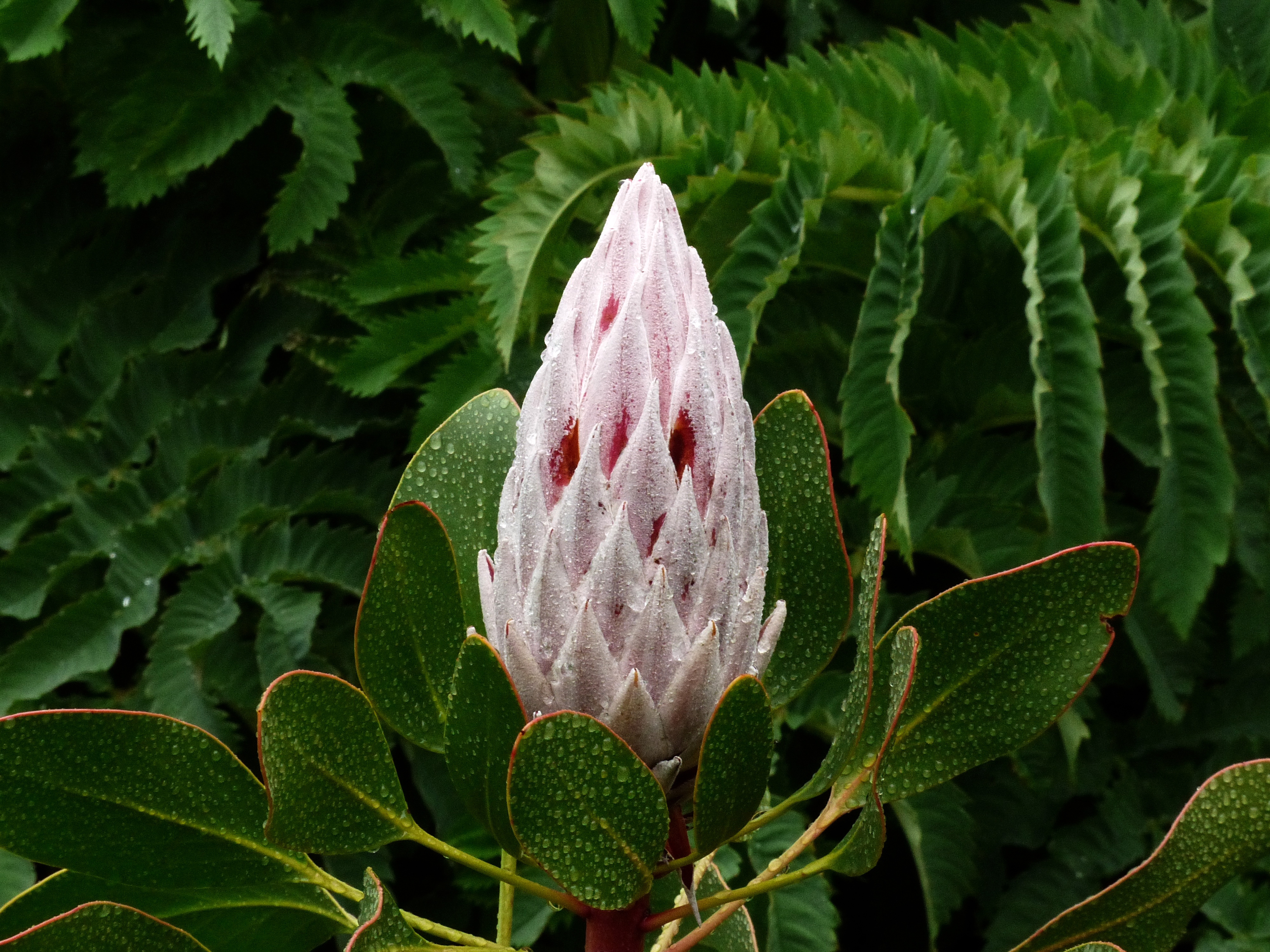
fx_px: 5870
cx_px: 635
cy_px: 476
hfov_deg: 12.3
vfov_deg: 9.3
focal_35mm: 160
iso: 400
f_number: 8
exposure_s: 1/160
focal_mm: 28.7
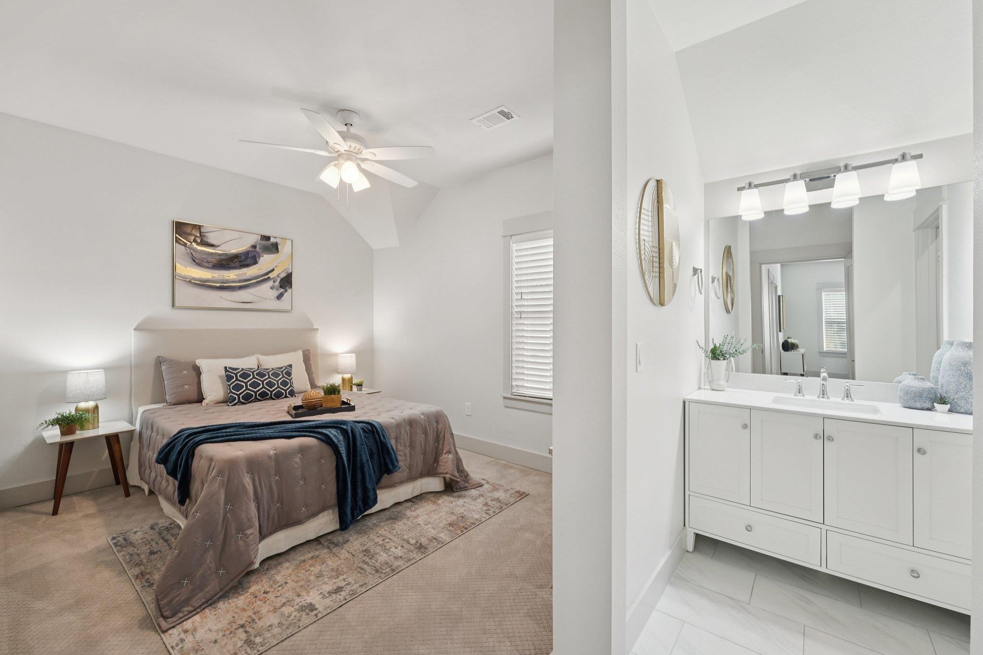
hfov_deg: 104.3
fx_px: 382
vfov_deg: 81.2
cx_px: 492
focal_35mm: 14
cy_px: 328
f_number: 8
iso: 800
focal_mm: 14
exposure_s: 1/40
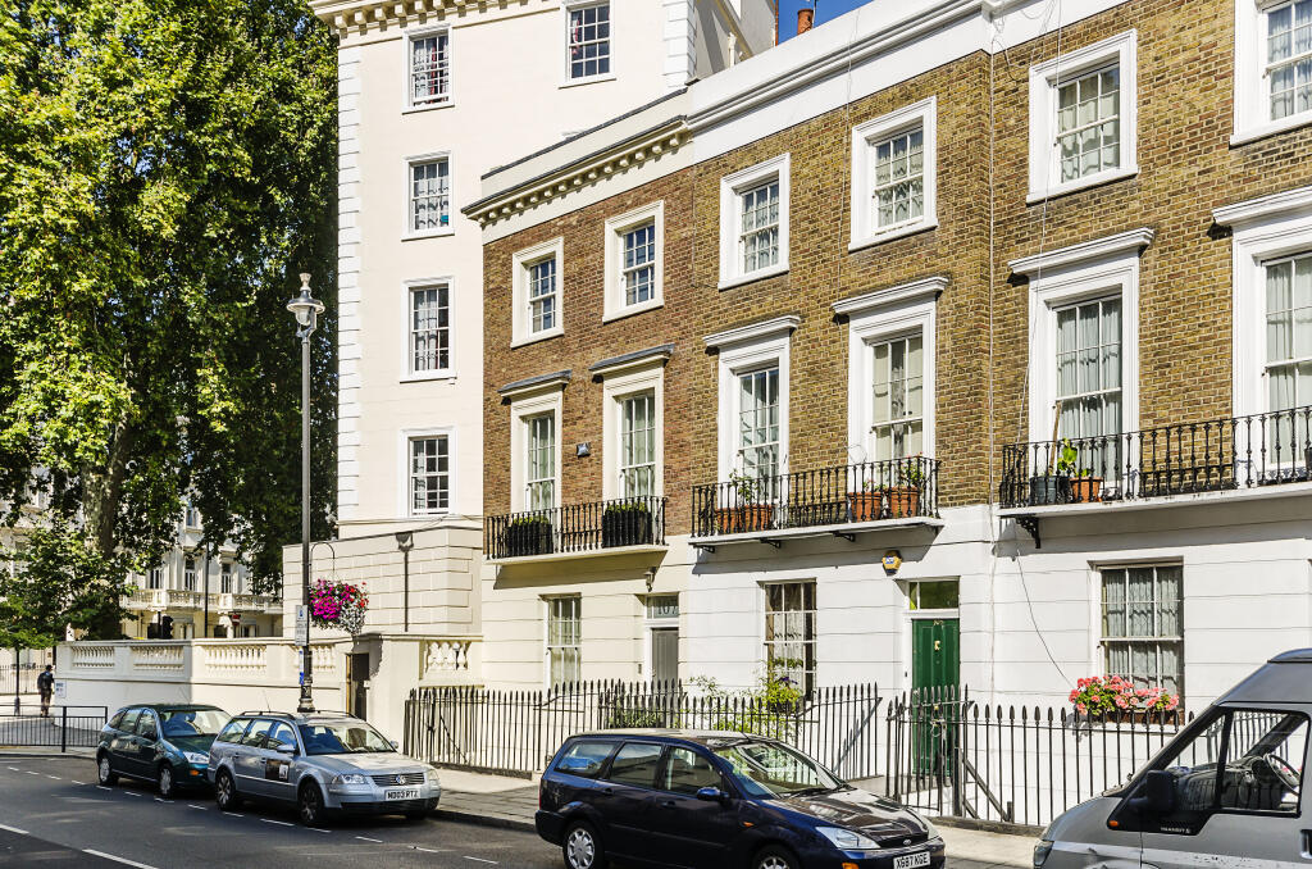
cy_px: 434
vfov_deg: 39.8
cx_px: 656
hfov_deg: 57.3
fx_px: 1200
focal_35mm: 33
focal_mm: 22
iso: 100
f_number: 9
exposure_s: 1/125
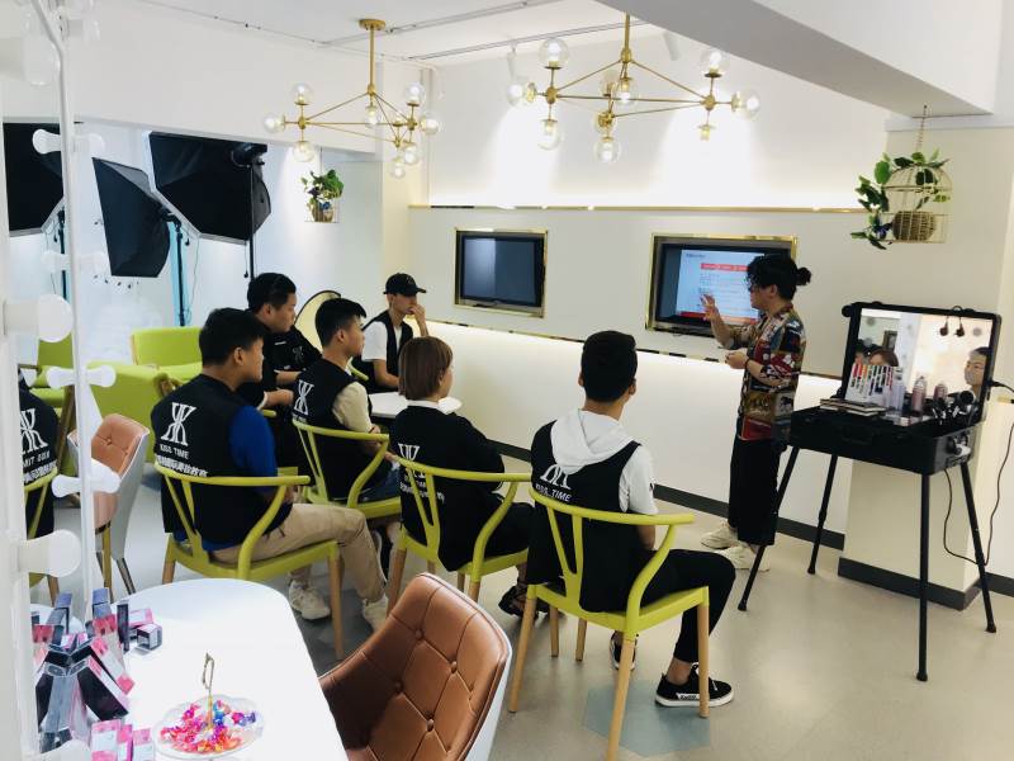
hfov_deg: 63.4
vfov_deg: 49.7
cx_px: 507
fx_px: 820
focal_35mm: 28
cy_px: 380
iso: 40
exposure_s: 1/100
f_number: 1.8
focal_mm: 3.99
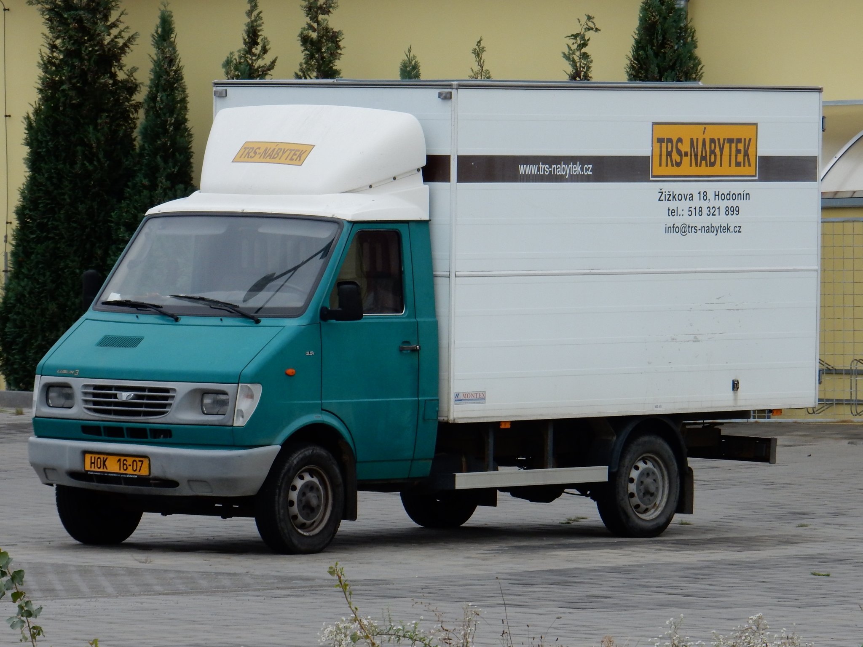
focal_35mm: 271
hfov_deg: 7.3
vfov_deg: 5.5
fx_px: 6756
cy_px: 324
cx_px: 432
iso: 125
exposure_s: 1/250
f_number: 6.3
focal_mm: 48.4
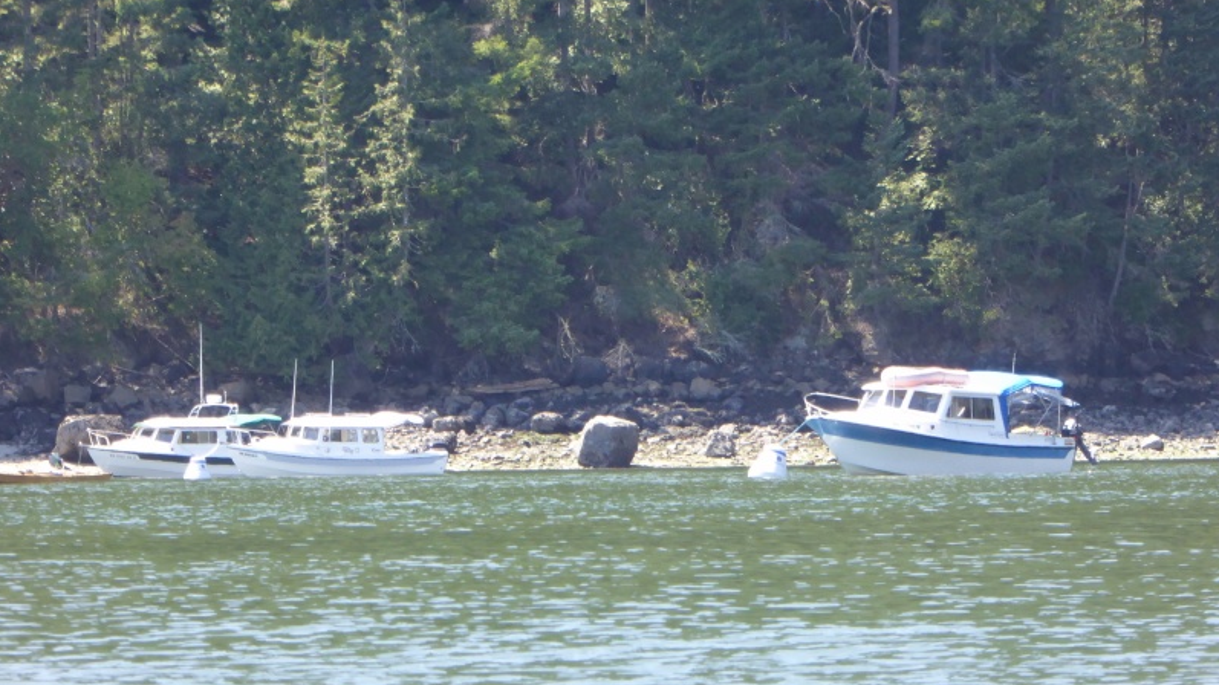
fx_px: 13638
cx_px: 609
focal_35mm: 422
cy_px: 249
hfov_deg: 5.1
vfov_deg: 2.9
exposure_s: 1/160
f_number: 6
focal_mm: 62.1
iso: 320
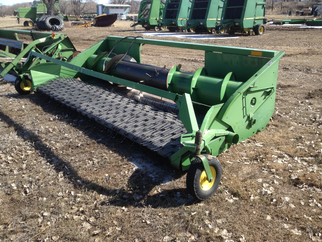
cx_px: 161
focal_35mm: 35
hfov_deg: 52.6
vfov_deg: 40.7
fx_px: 326
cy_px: 121
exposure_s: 1/890
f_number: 2.4
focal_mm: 4.28
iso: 50
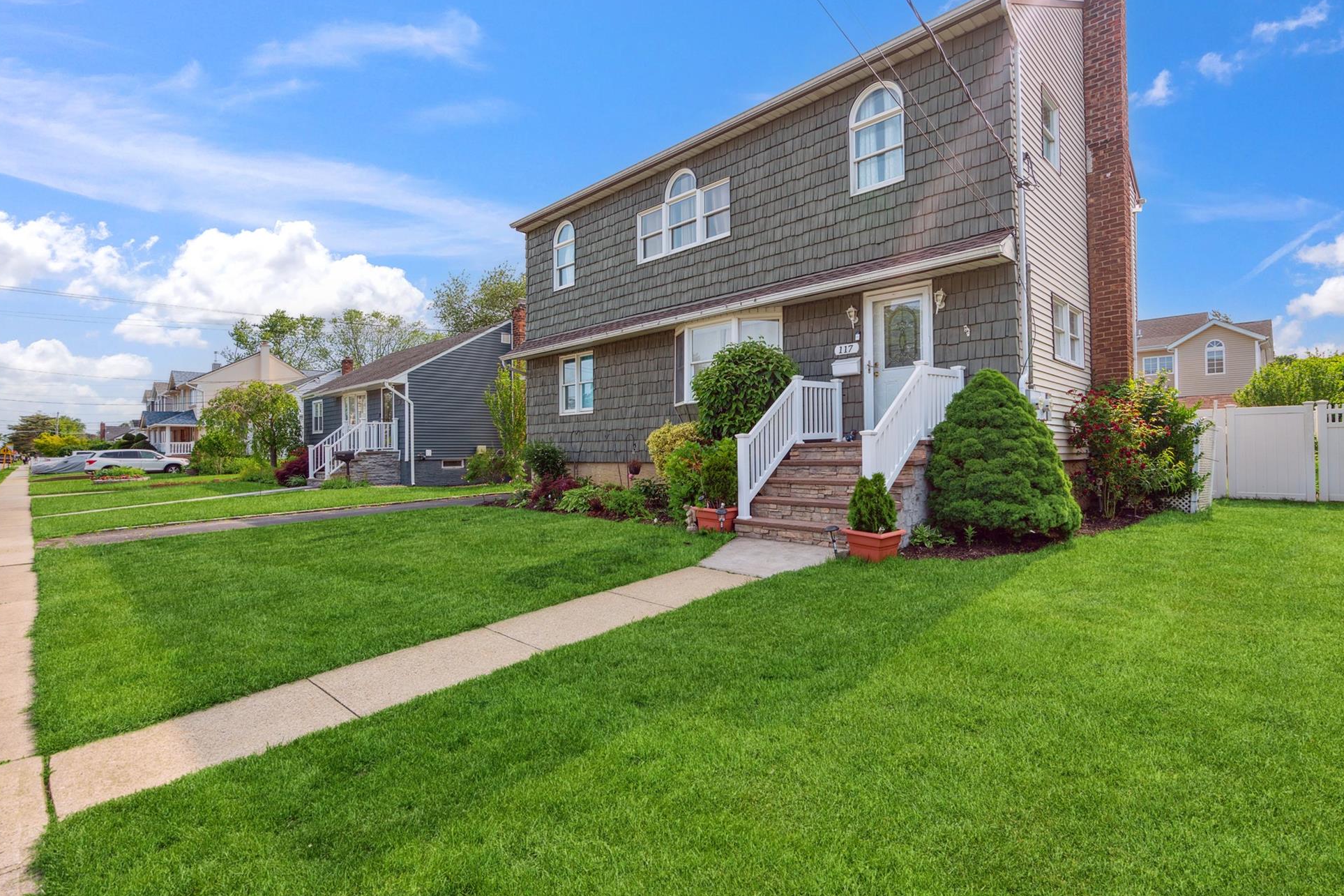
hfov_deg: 93.2
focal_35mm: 17
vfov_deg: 70.4
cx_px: 704
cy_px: 448
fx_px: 635
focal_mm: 16
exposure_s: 1/200
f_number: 5.6
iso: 100
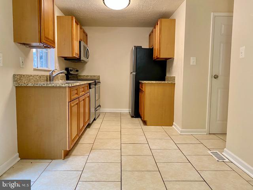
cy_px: 95
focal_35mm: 26
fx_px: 190
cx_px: 126
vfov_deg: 53.1
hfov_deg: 67.3
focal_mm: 4.25
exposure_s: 1/60
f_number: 1.8
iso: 200
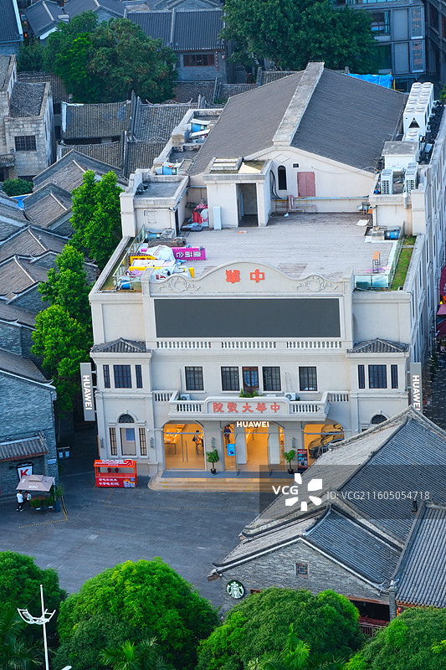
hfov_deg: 10.5
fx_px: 2417
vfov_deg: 15.8
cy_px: 335
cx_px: 223
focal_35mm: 130
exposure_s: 1/17
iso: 640
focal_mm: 86.4
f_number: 22
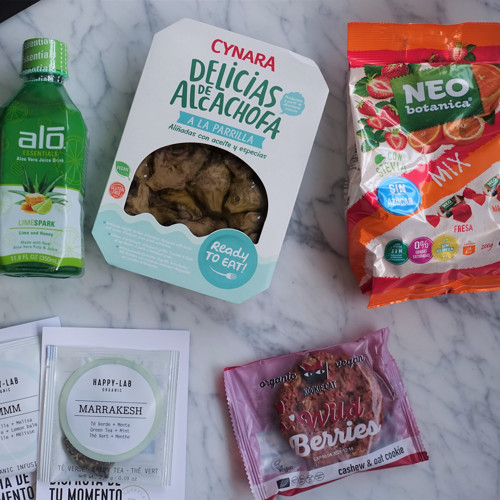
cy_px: 250
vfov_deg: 28.6
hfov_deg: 28.5
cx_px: 181
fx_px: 981
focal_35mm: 60
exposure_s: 1/50
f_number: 2.8
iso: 250
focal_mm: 17.06
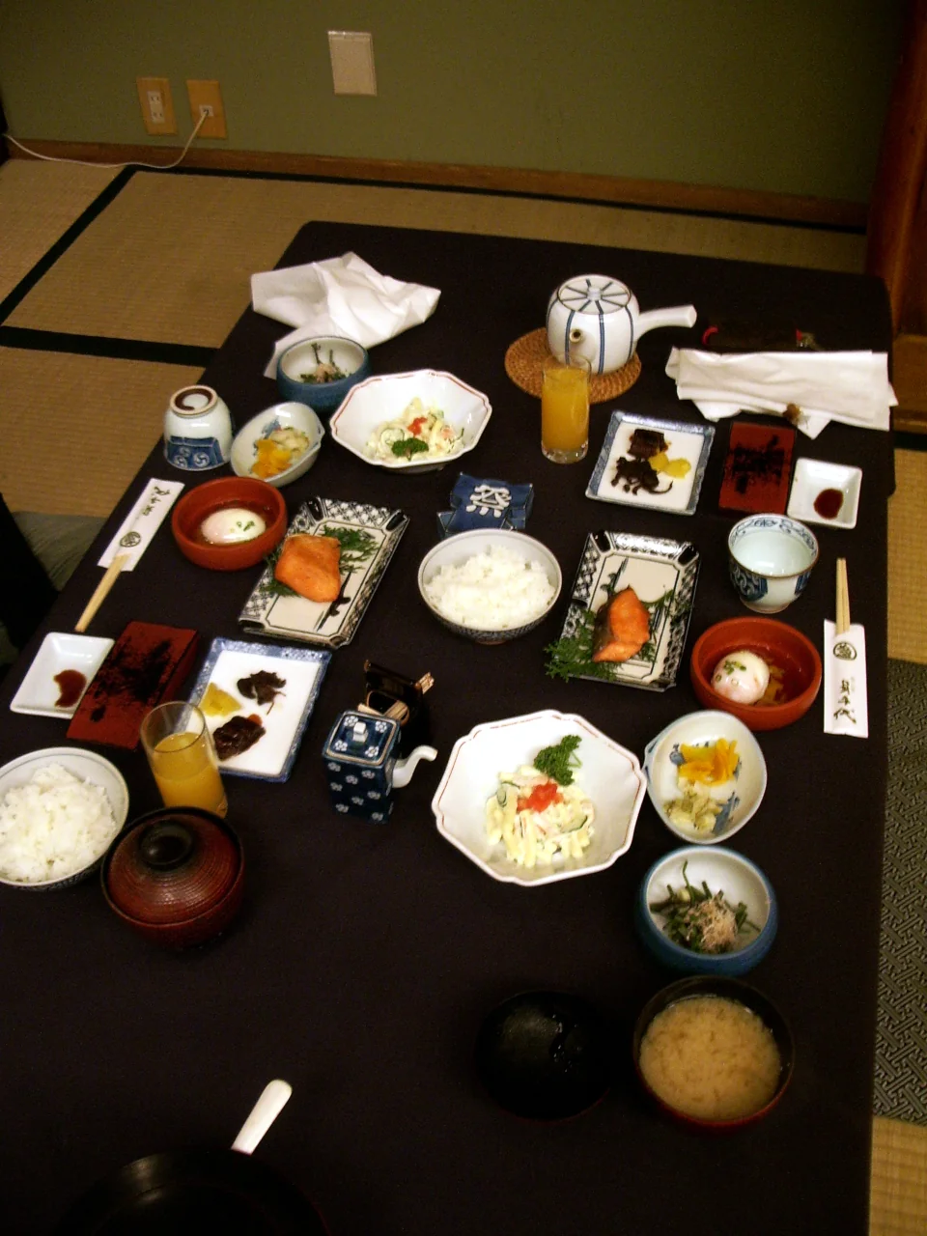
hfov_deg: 40.7
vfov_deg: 52.6
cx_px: 464
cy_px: 618
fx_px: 1250
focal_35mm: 35
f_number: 2.6
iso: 200
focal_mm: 5.8
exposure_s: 1/25
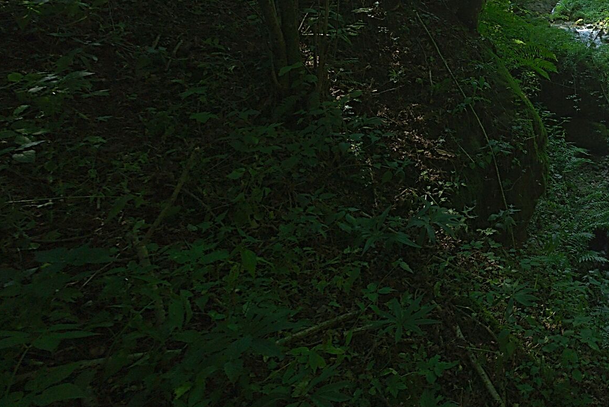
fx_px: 423
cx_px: 615
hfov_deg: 54.6
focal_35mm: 25
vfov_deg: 43.9
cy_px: 1
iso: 50
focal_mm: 12
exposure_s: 1/8
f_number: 16
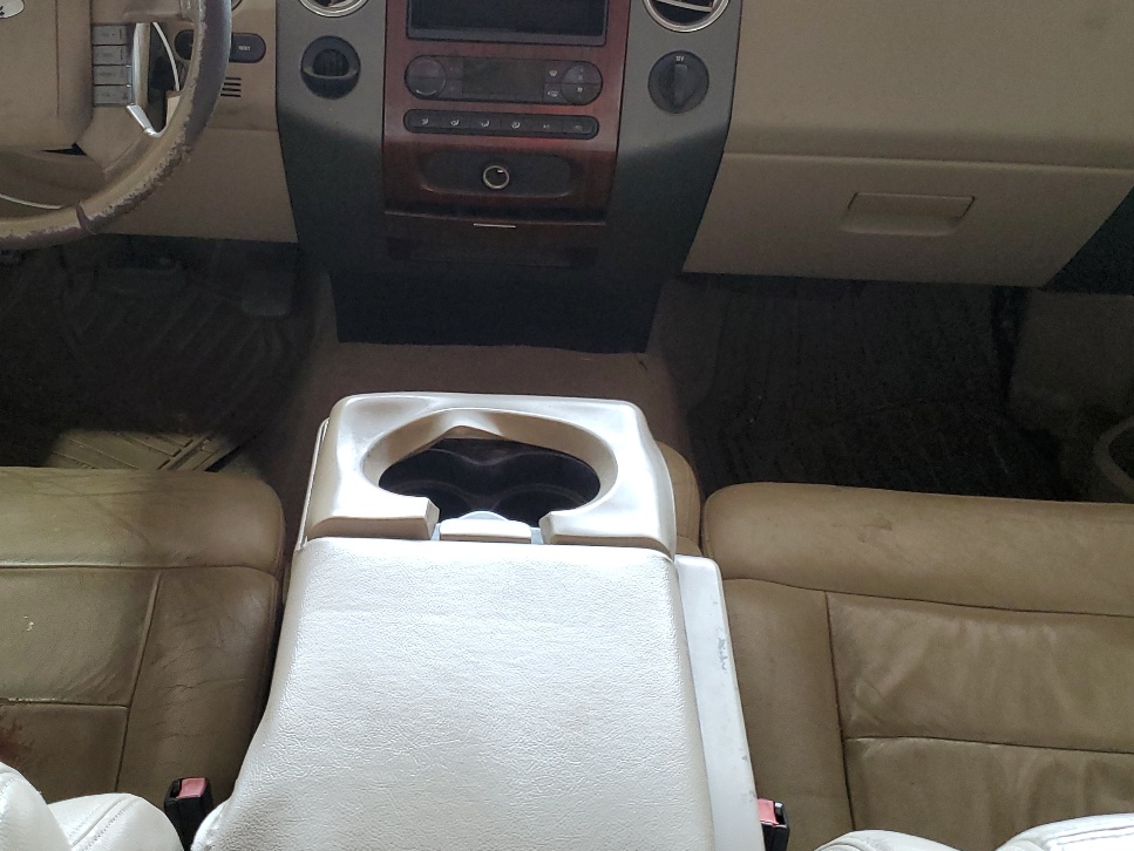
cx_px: 450
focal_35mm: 43
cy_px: 396
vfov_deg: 33.6
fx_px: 1409
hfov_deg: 43.6
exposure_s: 1/60.2
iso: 132
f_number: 1.5
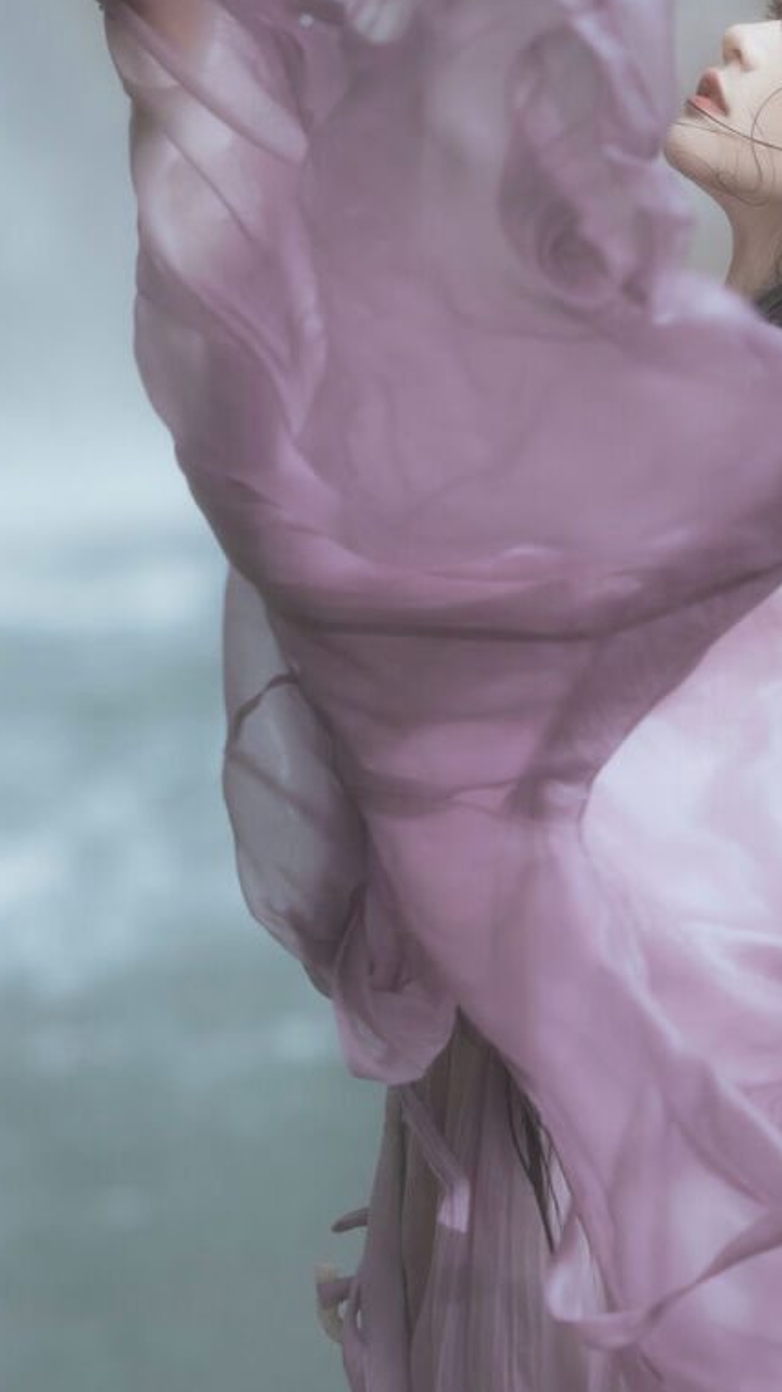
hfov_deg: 4.0
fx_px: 11325
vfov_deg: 7.0
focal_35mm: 307
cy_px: 879
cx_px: 558
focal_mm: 142
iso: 400
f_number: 2.8
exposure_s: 1/640
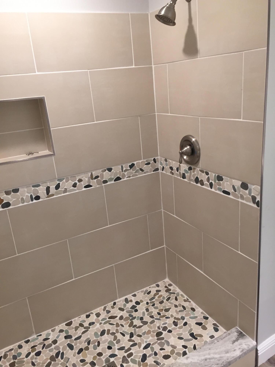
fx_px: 307
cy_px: 184
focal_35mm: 29
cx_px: 138
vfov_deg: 61.7
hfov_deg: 48.2
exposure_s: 1/30
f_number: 2.2
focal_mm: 4.15
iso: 80
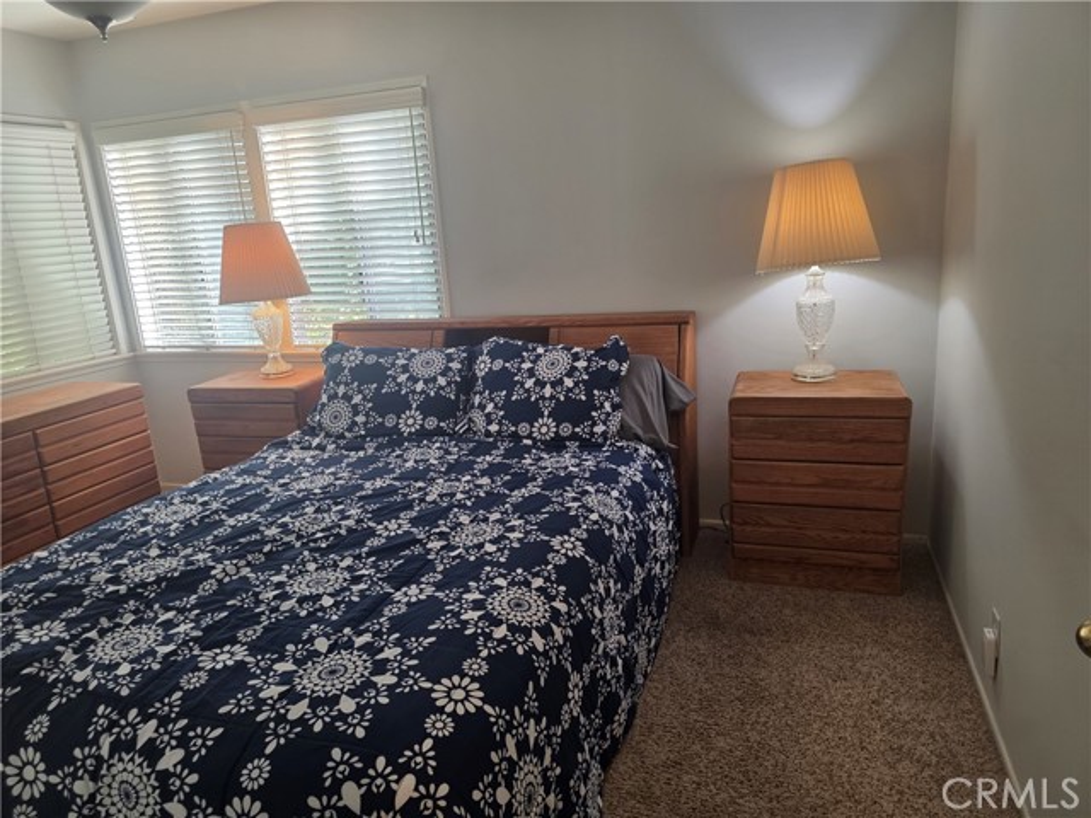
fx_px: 725
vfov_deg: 58.9
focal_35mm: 23
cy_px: 409
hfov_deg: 73.9
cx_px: 546
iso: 125
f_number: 1.7
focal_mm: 6.3
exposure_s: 1/120
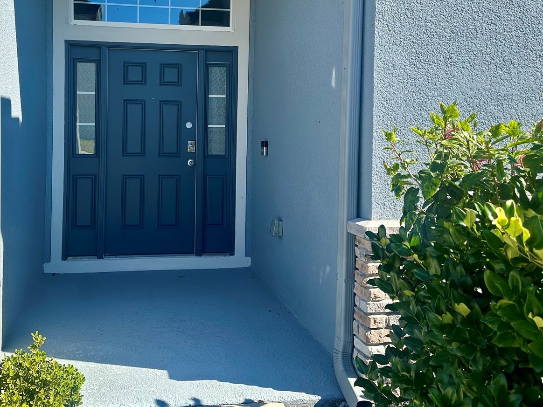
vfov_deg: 42.3
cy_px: 134
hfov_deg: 54.4
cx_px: 188
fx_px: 518
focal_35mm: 33
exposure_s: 1/2203
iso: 80
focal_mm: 6.86
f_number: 1.78
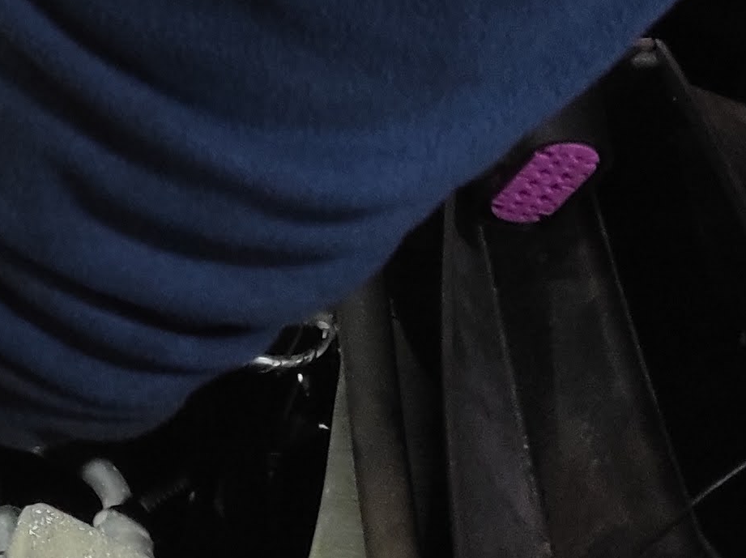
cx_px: -410
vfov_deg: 11.1
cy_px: -390
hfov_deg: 14.5
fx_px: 2713
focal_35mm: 126
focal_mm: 5.43
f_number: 1.89
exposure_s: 1/33
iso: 114
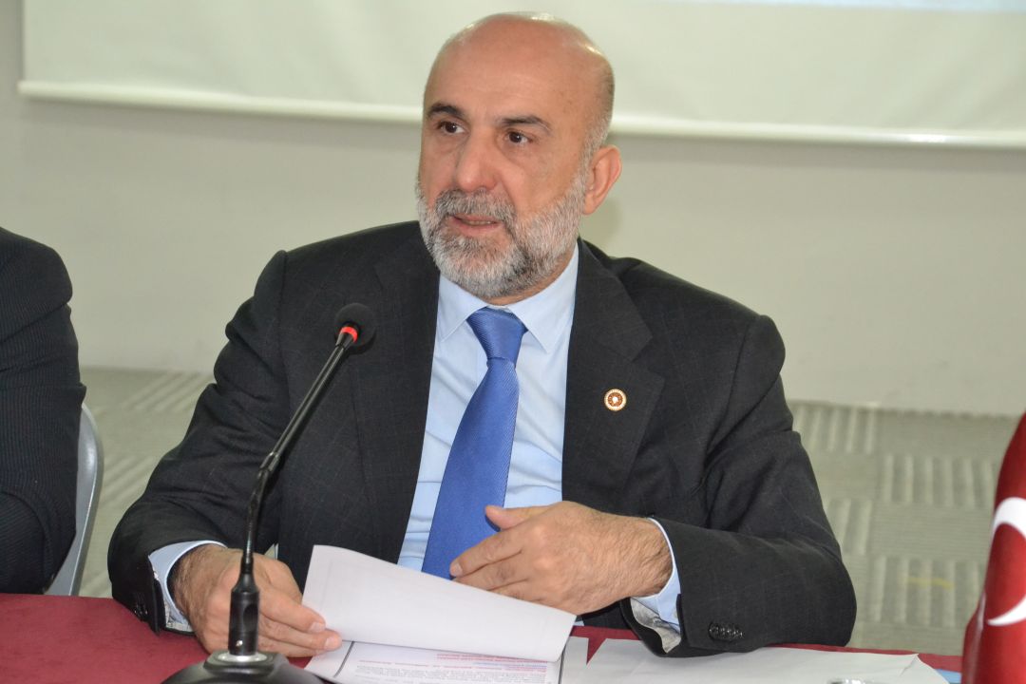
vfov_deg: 11.4
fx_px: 3420
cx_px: 513
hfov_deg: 17.1
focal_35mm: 120
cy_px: 342
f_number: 5.6
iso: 3200
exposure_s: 1/60
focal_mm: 80
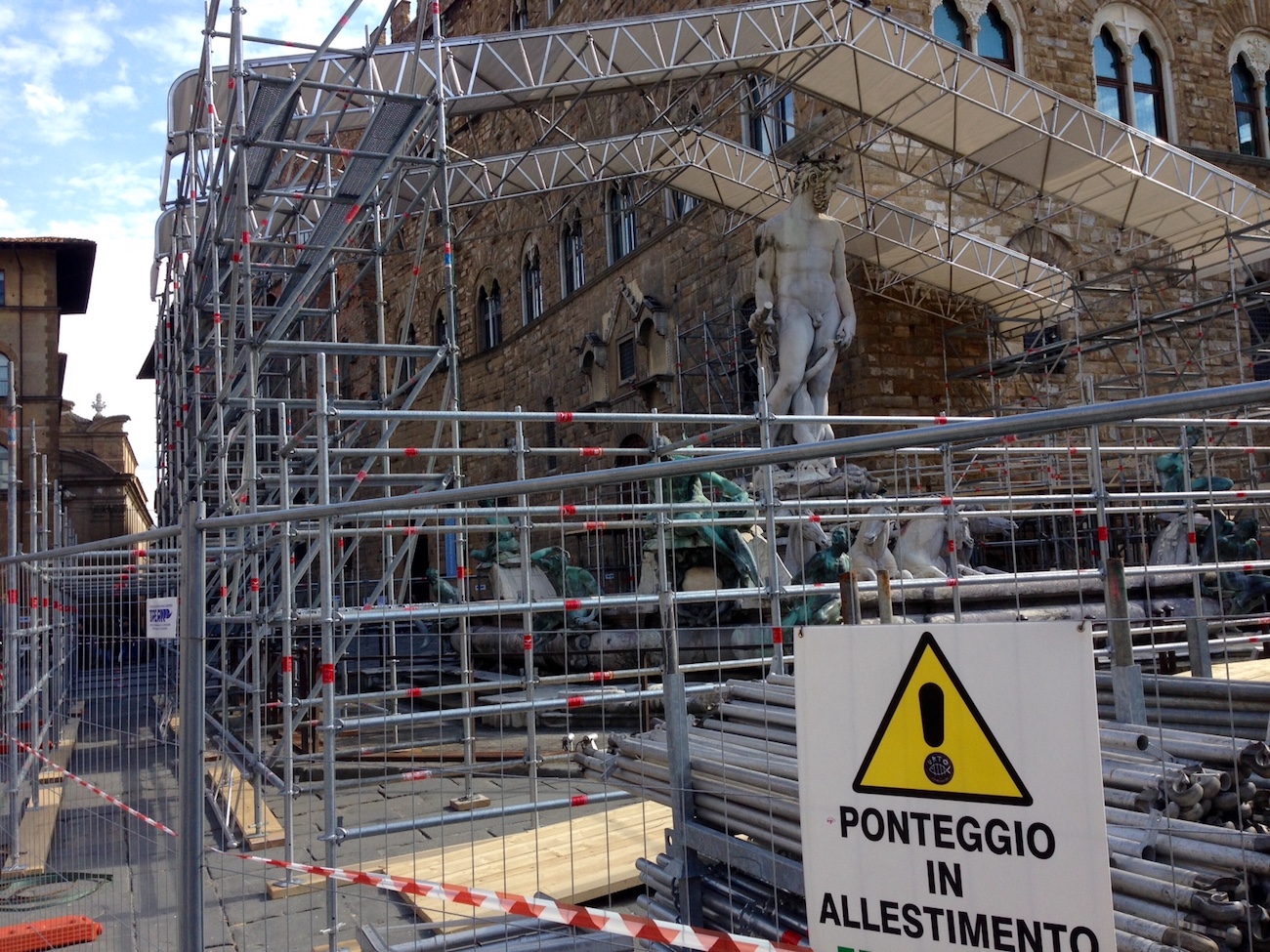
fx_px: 1211
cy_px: 476
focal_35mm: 33
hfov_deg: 55.4
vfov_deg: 42.9
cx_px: 635
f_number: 2.4
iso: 50
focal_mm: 4.12
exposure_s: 1/645
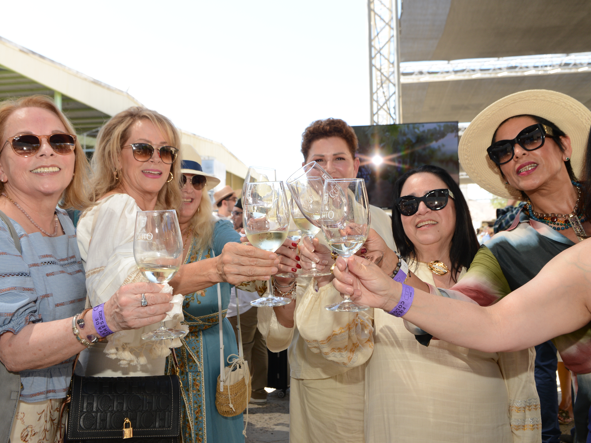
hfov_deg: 54.0
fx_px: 580
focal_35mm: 34
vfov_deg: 41.8
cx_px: 292
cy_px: 221
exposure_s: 1/160
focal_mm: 31
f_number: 6.3
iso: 400
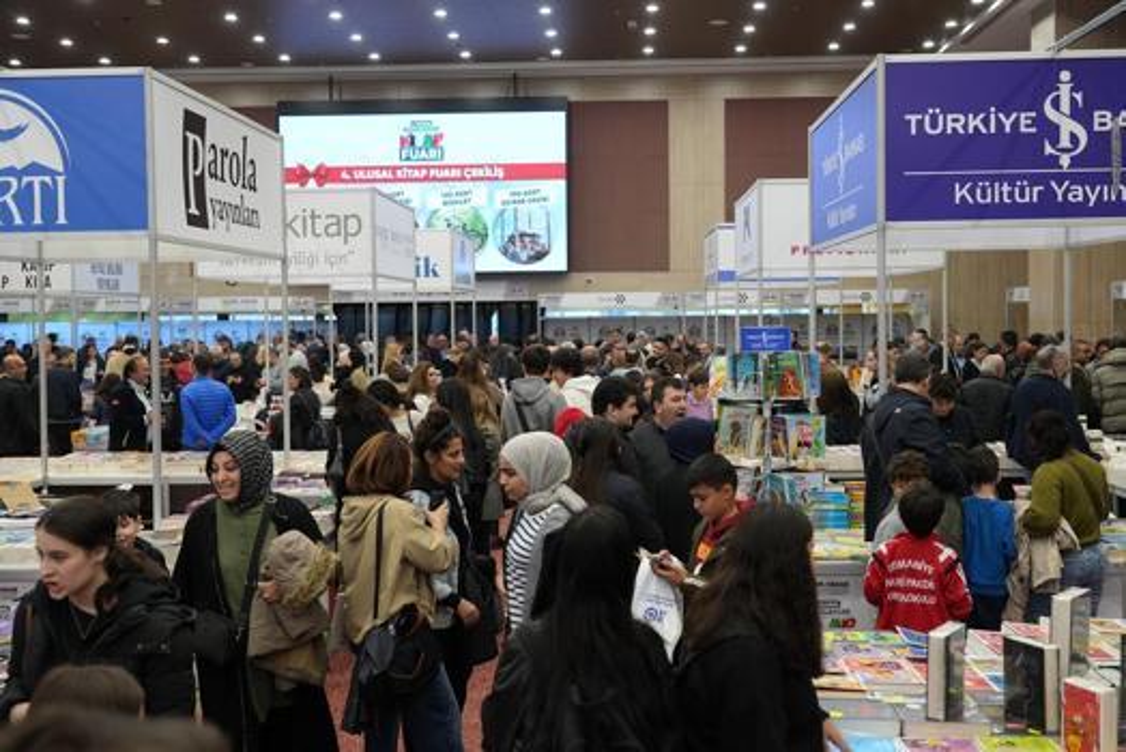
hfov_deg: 47.4
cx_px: 563
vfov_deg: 32.7
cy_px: 376
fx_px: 1283
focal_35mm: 41
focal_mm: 41
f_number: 4
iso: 3200
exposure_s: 1/160
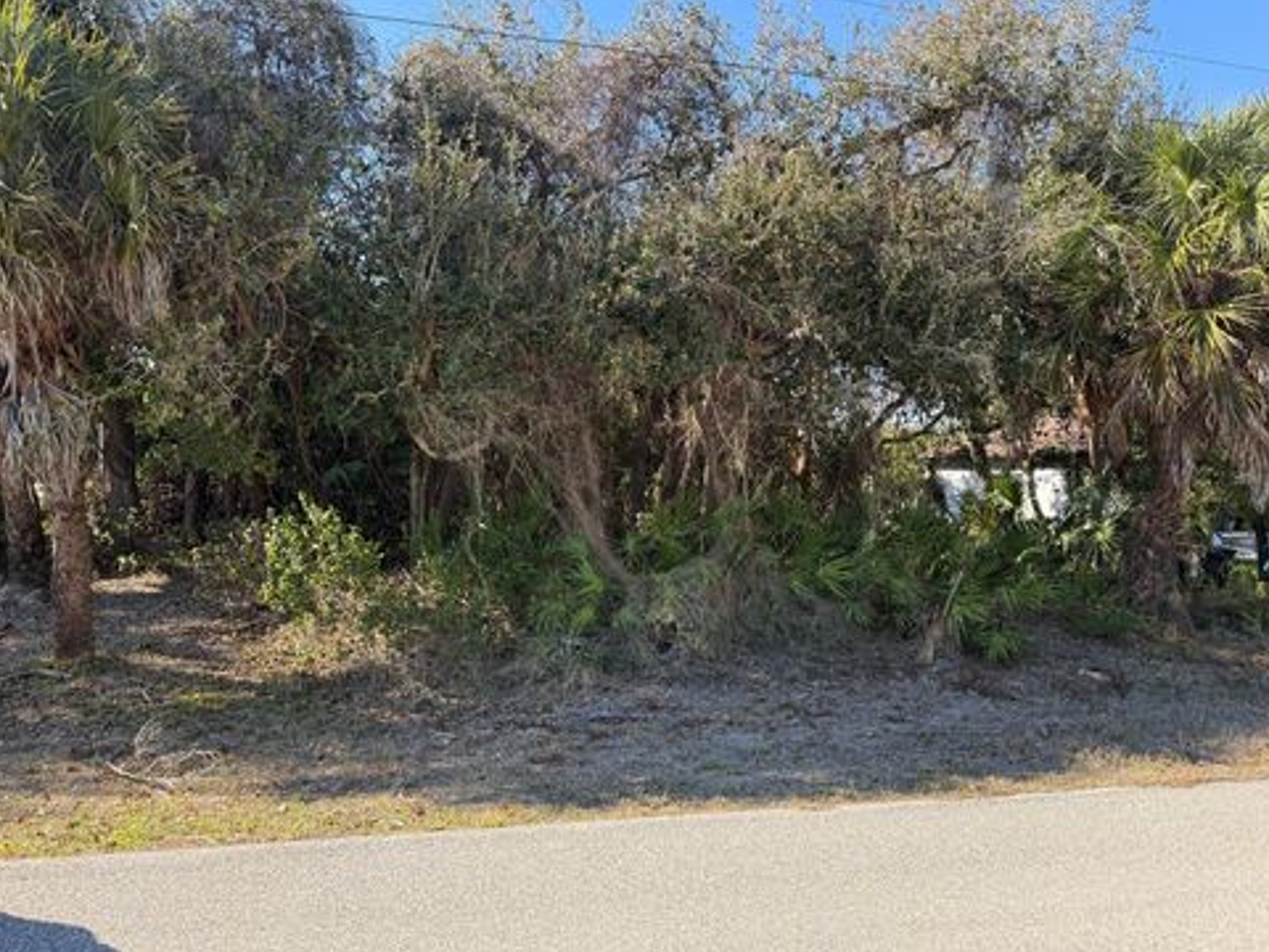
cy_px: 477
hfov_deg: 69.4
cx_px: 648
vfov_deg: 54.9
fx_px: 916
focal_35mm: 25
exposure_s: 1/831
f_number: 1.78
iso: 100
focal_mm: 6.76
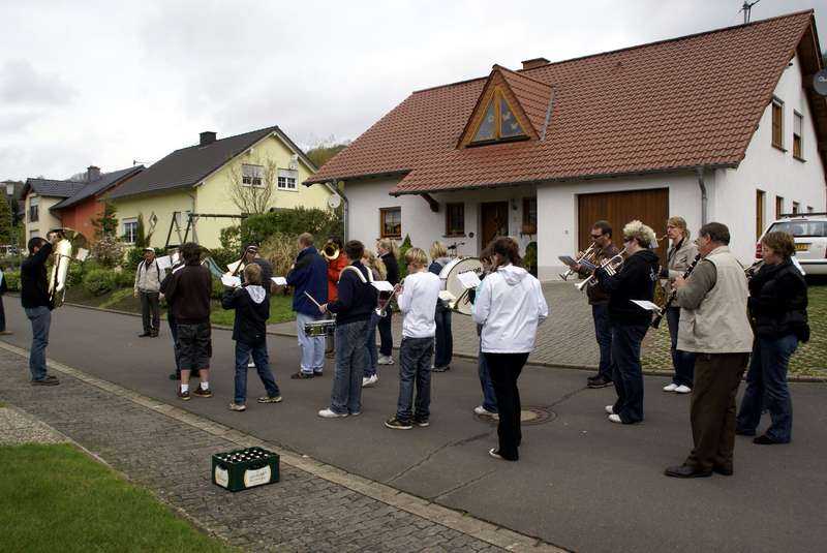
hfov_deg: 61.9
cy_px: 276
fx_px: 690
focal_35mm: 30
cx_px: 414
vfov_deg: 43.7
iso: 100
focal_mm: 20
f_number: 10
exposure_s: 1/125
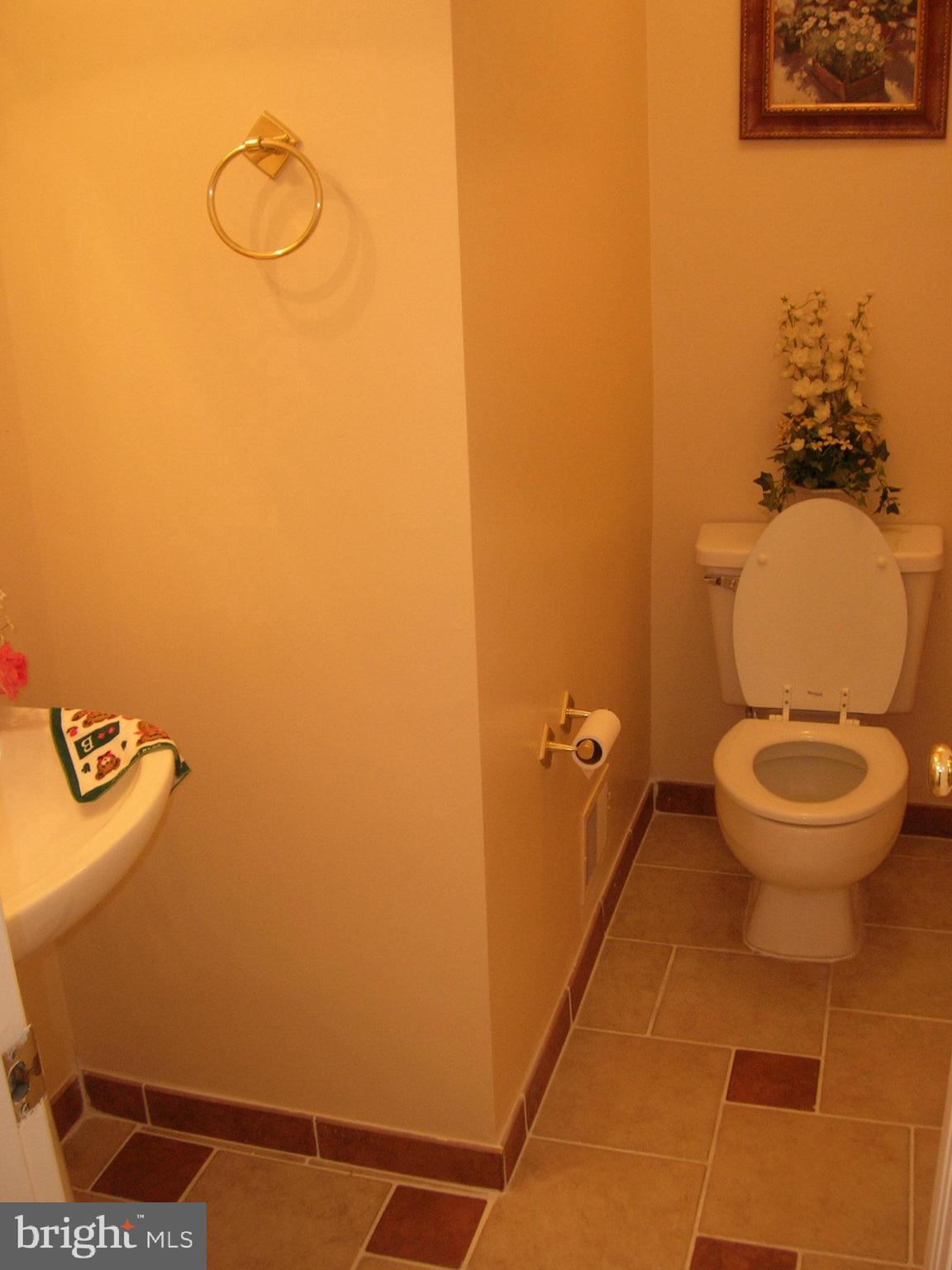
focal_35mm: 34
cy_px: 635
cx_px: 476
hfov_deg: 41.8
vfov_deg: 54.0
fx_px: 1247
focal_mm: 5.7
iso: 125
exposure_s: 1/30
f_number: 2.9
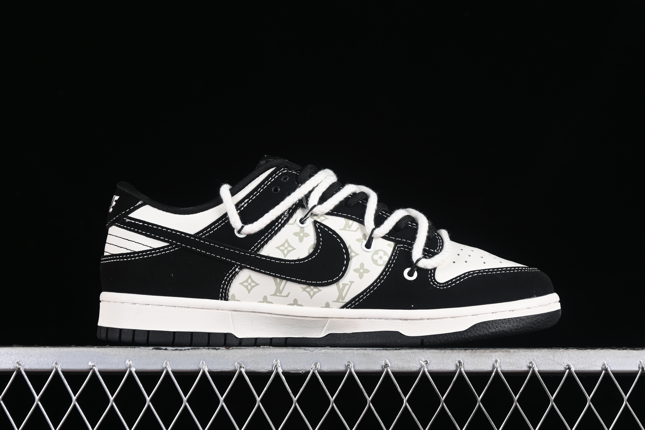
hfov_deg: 27.0
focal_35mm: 75
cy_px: 215
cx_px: 322
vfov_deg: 18.2
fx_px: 1344
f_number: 6.3
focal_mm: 50
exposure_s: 1/60
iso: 160
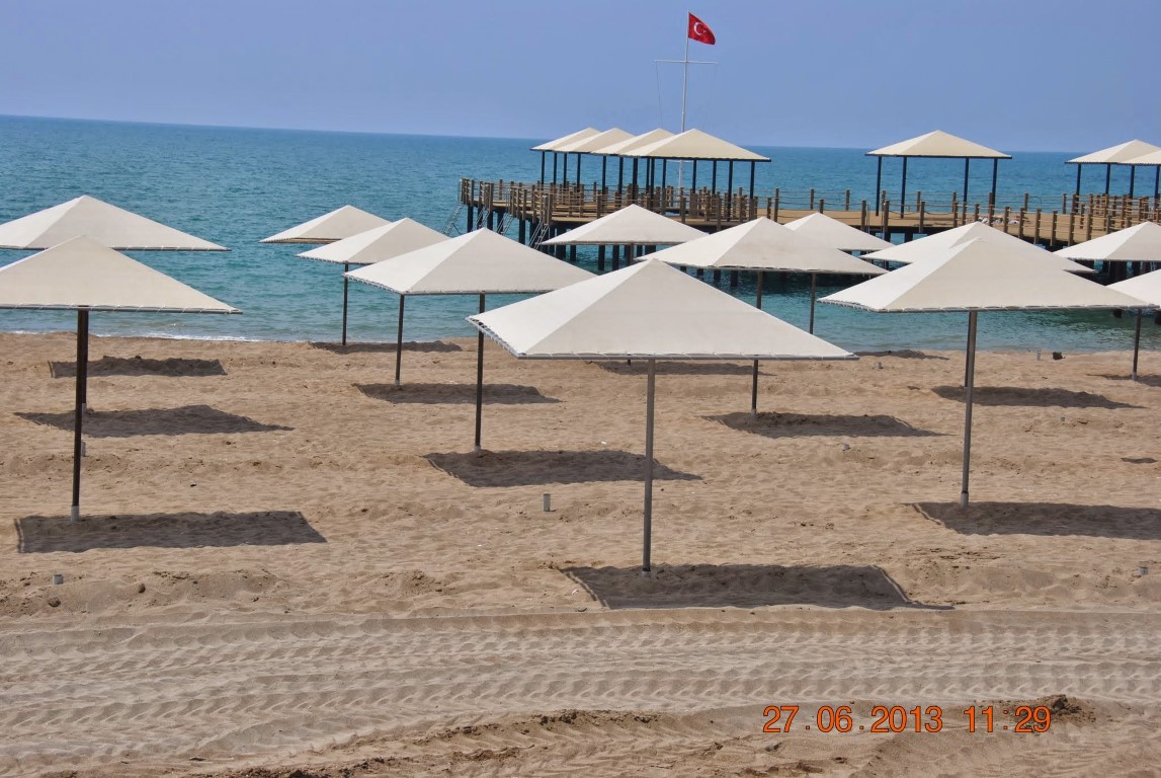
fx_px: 2519
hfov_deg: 26.0
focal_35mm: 78
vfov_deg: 17.5
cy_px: 389
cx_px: 580
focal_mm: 52
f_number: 10
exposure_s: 1/400
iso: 100
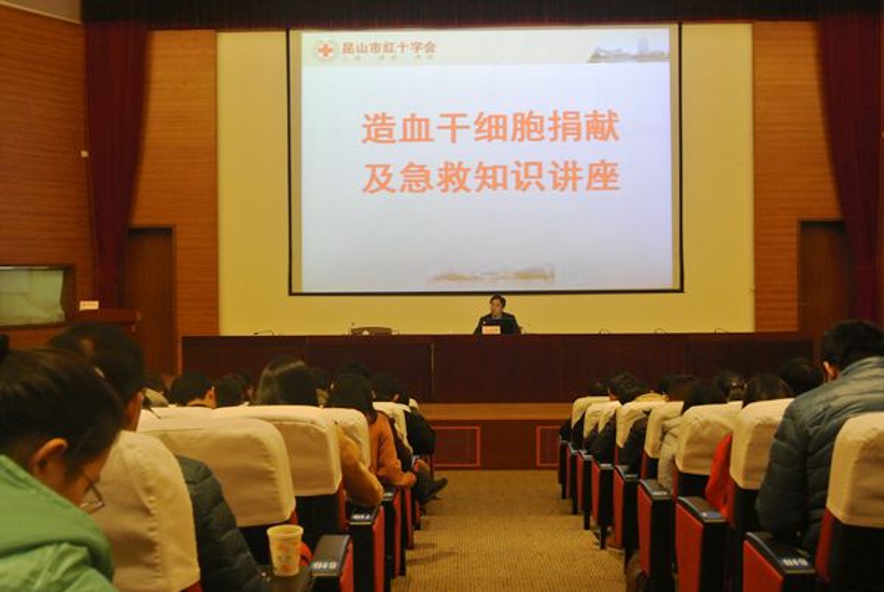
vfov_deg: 28.7
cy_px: 296
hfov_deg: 41.9
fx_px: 1156
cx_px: 442
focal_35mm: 47
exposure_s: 1/30
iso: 800
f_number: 4.5
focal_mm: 17.5
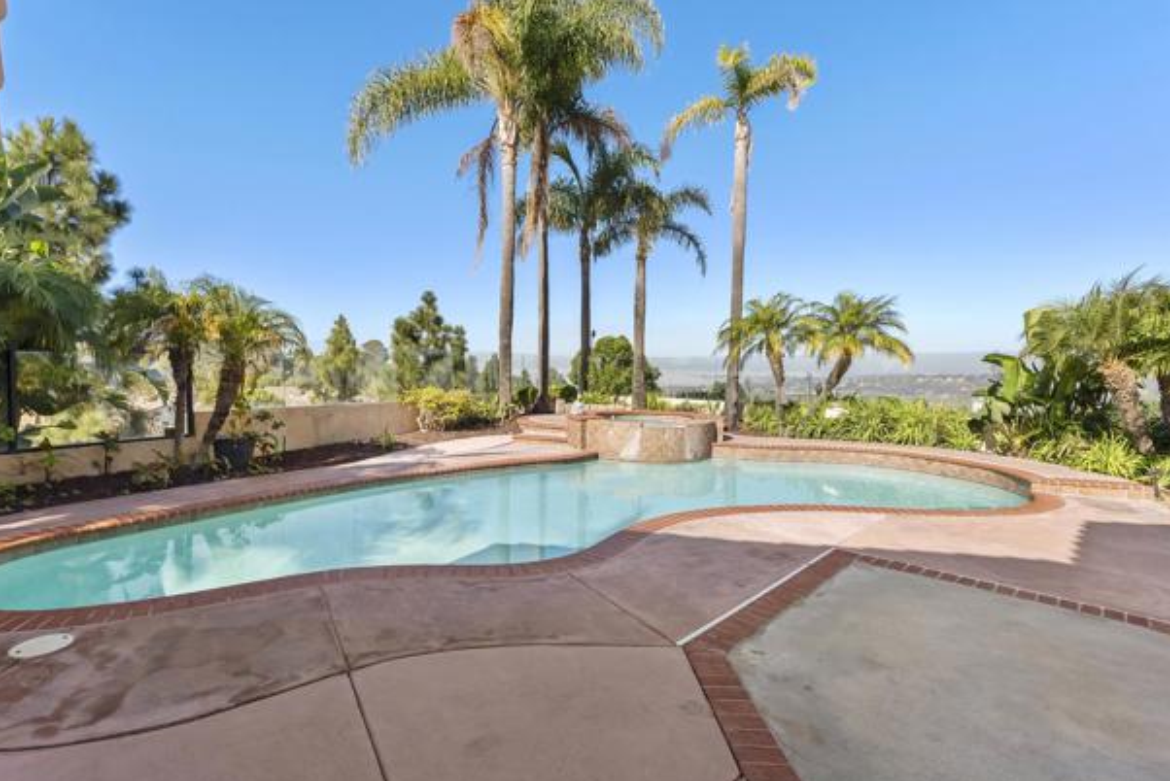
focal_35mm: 17
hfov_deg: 93.2
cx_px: 552
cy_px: 382
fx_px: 553
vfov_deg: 70.5
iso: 500
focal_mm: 16
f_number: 8
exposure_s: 1/800
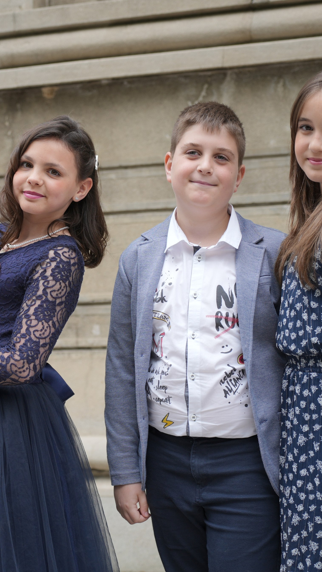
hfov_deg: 16.5
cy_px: 287
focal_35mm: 73
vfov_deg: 29.0
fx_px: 1108
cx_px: 82
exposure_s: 1/200
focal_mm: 46
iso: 125
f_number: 2.8
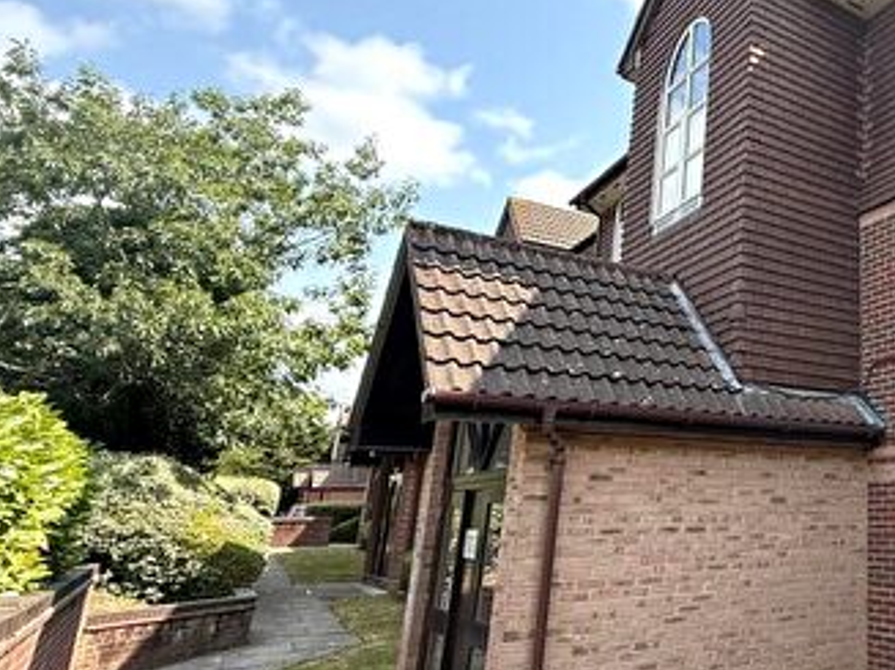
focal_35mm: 30
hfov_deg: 49.2
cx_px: 892
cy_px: 310
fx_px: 775
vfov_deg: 46.7
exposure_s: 1/651
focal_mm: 2.22
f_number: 2.2
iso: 64
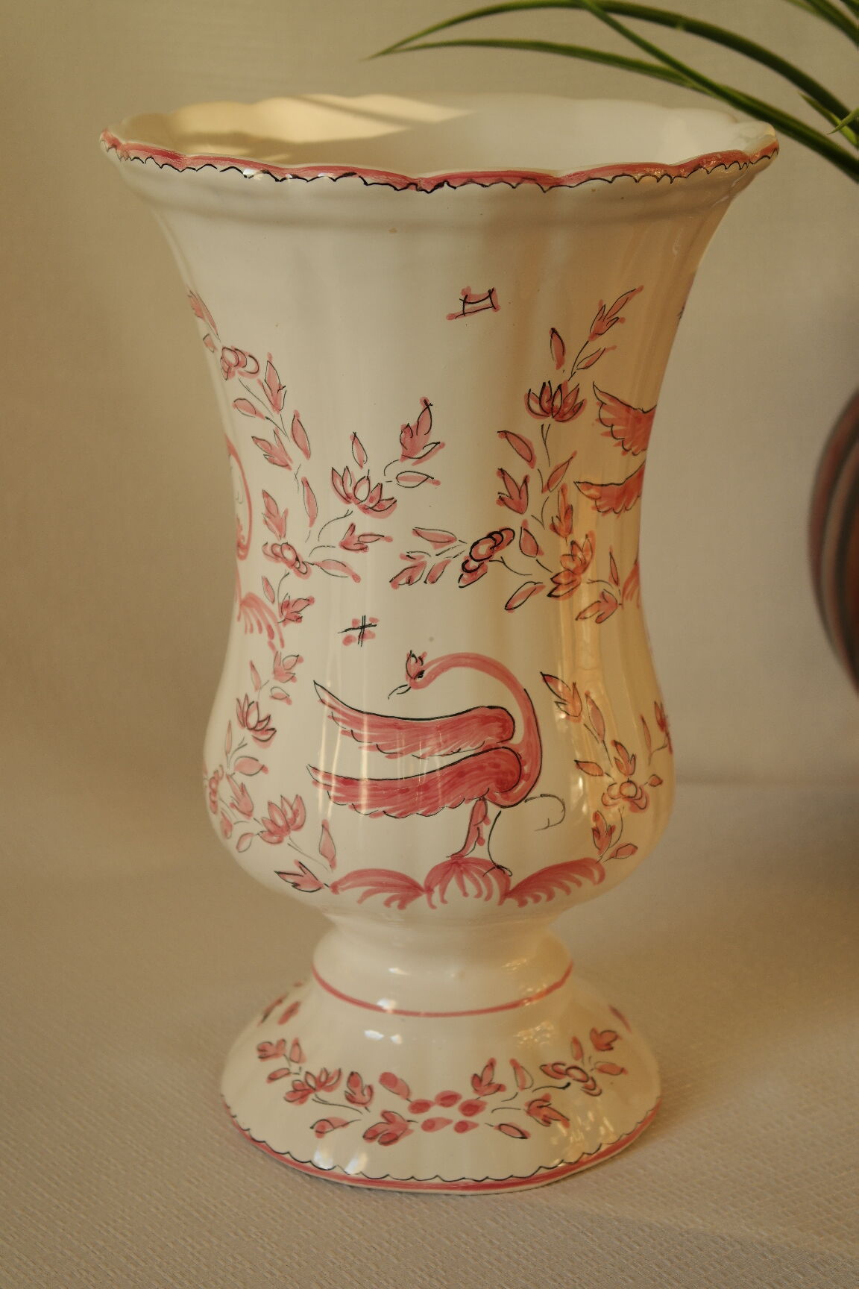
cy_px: 644
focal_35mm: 77
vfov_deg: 26.3
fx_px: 2756
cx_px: 430
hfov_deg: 17.7
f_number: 6.3
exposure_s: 1/30
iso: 200
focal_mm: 50
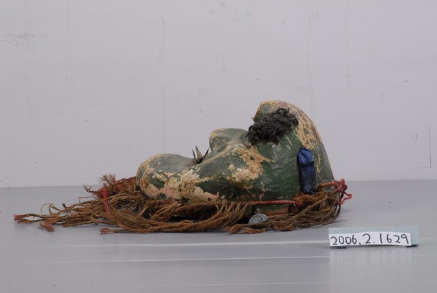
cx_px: 218
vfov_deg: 14.1
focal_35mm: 98
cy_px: 146
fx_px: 1185
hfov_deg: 20.9
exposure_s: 1/10
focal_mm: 65
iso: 100
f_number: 18
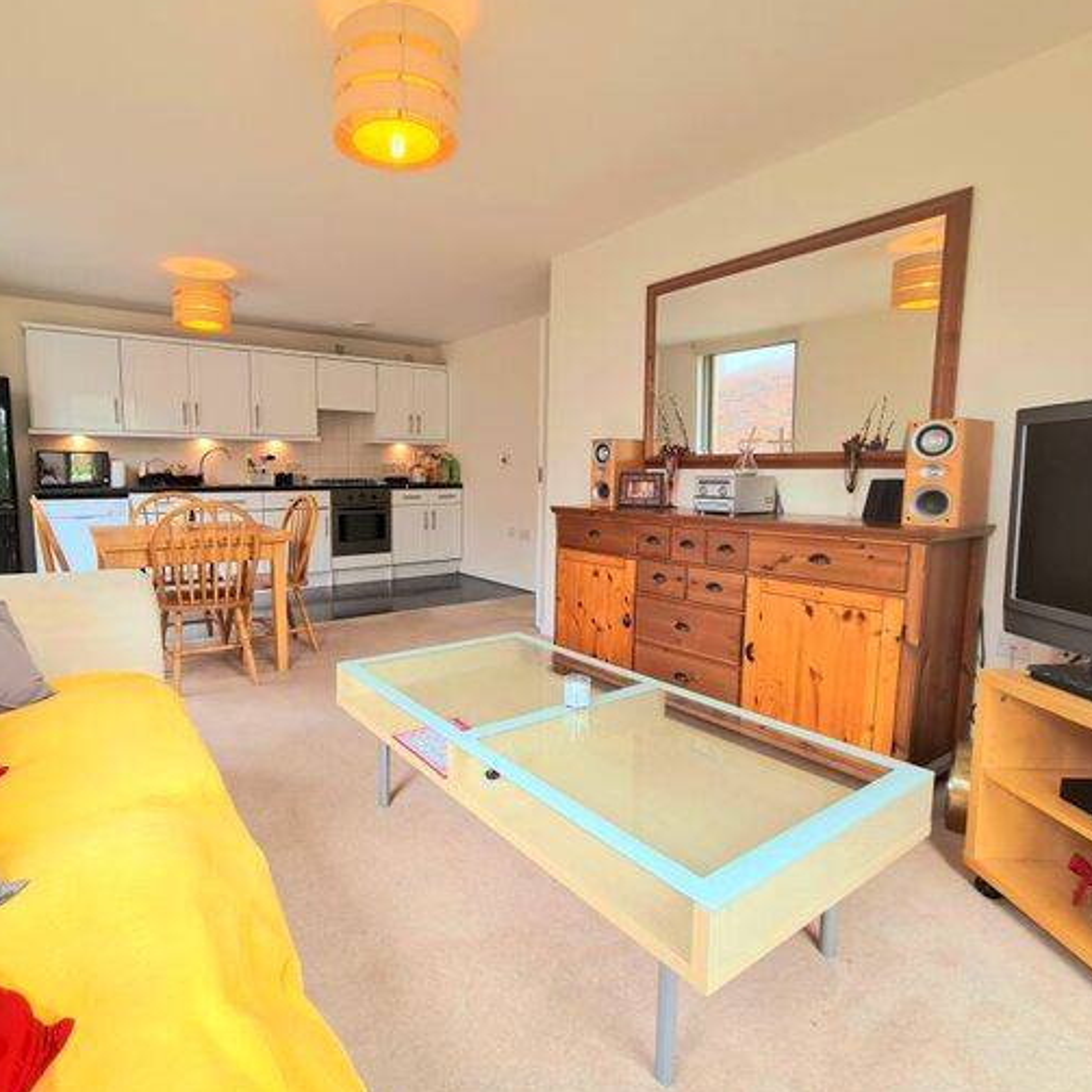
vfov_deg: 87.4
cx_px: 441
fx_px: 571
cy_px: 544
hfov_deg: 86.4
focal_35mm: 16
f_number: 2.2
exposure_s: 1/100
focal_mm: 2.22
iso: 80
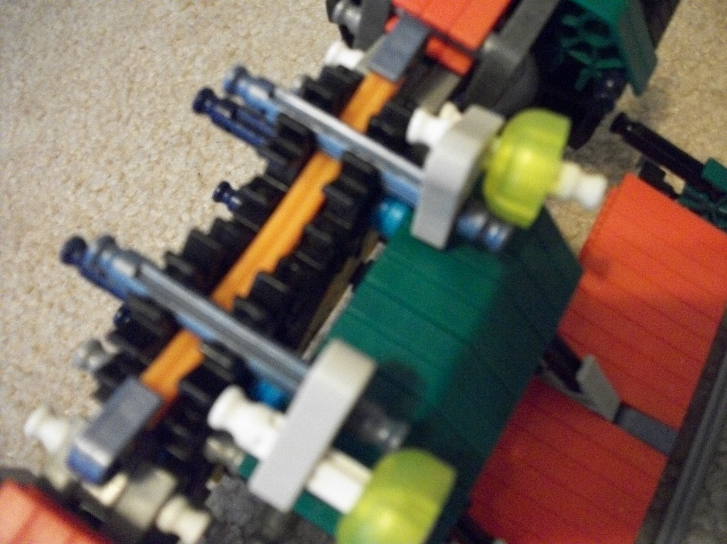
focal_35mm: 32
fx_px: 671
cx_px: 364
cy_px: 272
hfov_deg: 56.9
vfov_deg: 44.1
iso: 640
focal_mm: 5.7
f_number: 2.9
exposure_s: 1/15
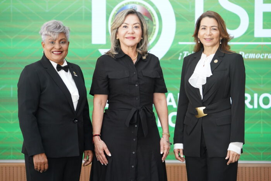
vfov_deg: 10.8
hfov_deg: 16.1
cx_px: 136
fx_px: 956
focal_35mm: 127
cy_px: 90
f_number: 3.5
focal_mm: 127
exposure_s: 1/400
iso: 5000
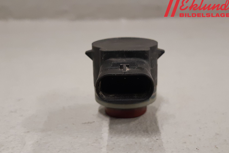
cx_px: 116
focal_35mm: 28
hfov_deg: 65.5
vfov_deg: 46.3
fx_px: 178
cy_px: 86
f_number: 1.7
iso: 200
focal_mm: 3.93
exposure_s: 1/50
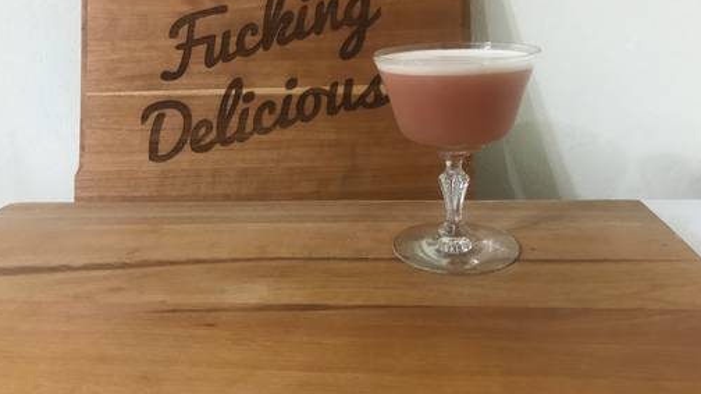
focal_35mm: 31
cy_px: 152
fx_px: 576
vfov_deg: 37.5
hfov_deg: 62.6
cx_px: 348
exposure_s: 1/11
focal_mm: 3.99
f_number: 1.8
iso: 100
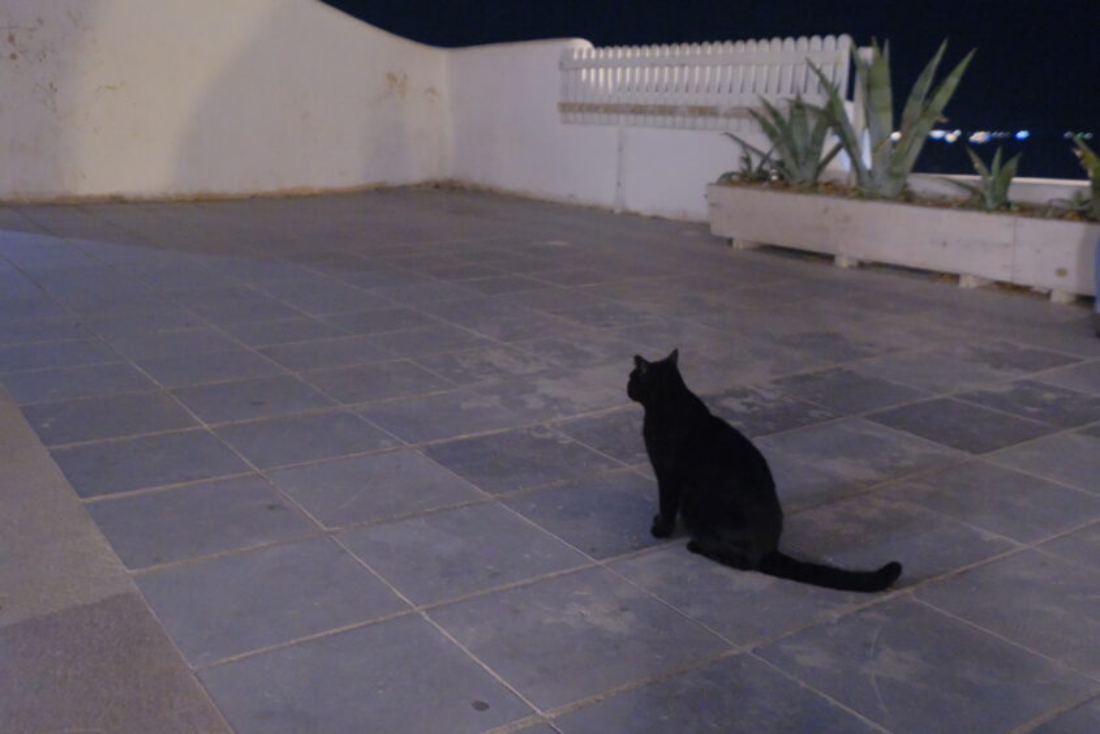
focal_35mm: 36
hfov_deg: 53.1
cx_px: 550
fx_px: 1100
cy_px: 367
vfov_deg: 36.9
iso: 12800
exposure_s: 1/4
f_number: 4
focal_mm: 24
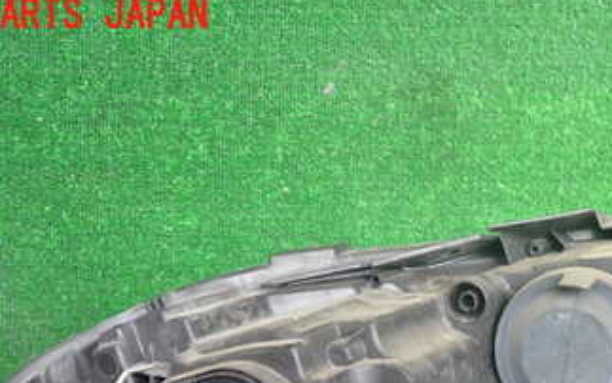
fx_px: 984
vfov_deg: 21.0
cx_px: 432
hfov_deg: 34.1
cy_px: 419
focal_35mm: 59
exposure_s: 1/30
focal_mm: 5.4
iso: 200
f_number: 2.3
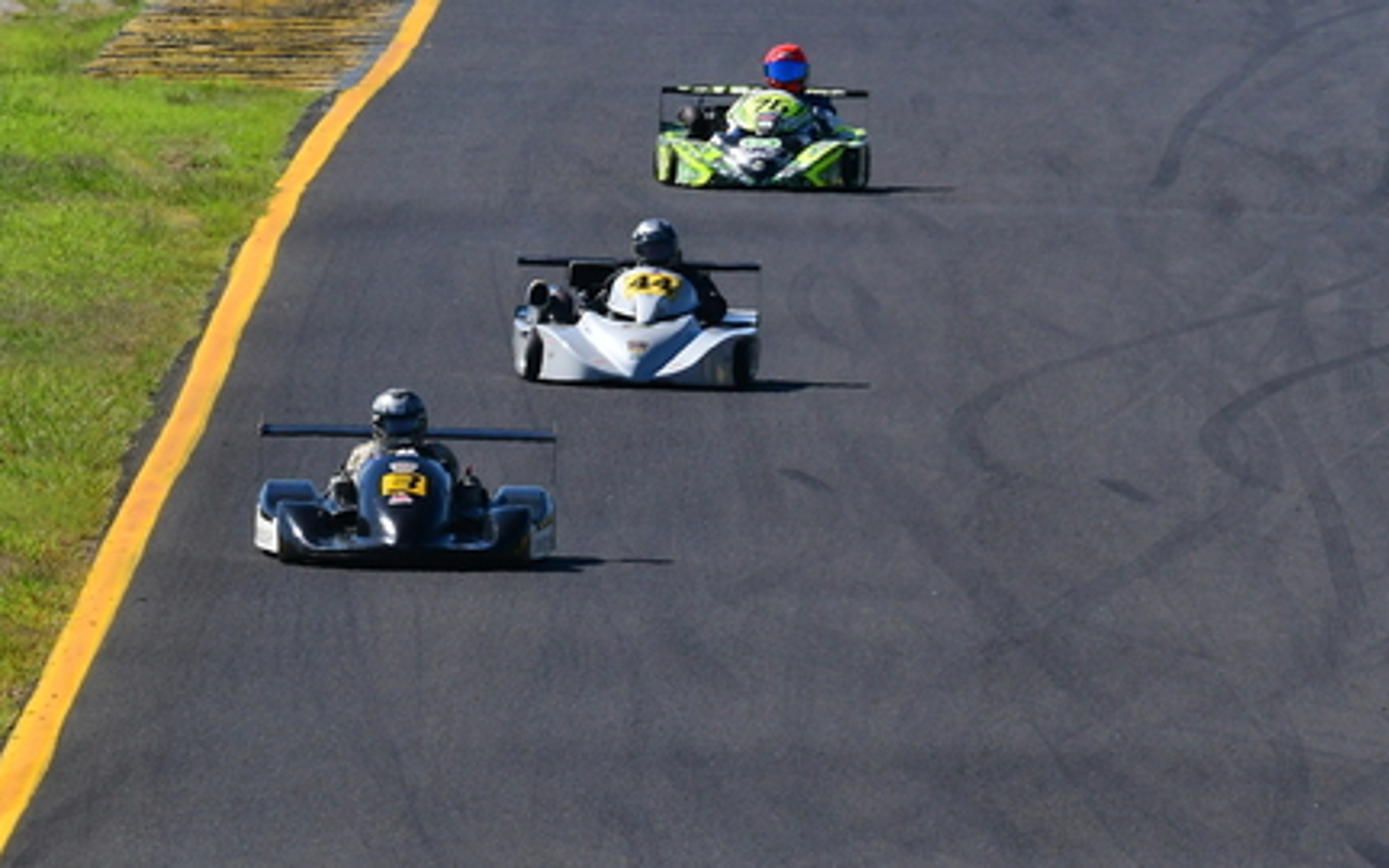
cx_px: 566
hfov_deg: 1.8
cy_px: 256
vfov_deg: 1.1
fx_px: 45047
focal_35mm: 1190
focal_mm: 420
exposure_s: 1/640
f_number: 13
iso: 500
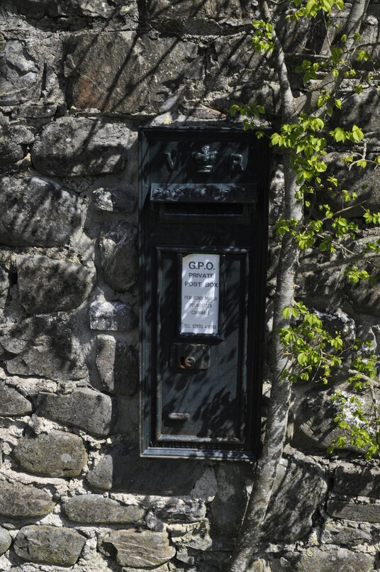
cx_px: 190
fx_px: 904
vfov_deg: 35.1
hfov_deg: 23.7
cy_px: 286
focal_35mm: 57
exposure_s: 1/320
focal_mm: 38
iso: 800
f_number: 9
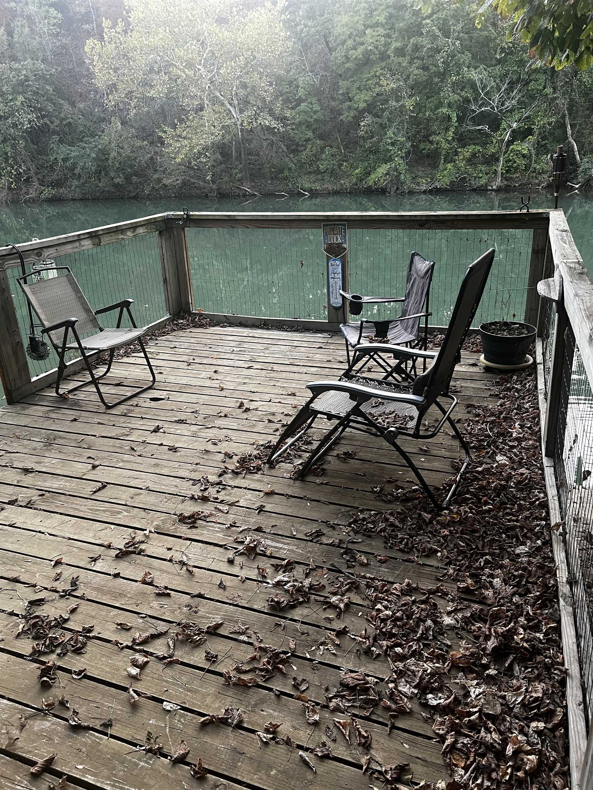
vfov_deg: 67.3
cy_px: 395
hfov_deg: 53.1
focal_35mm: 26
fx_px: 594
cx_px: 296
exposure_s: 1/89
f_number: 1.5
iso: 125
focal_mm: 5.7
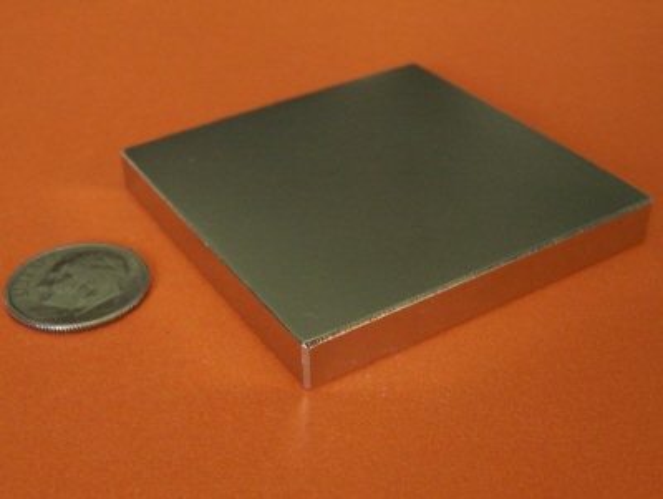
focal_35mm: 33
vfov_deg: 43.0
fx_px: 633
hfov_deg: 55.3
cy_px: 250
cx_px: 332
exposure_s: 1/30
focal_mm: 5.5
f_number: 2.8
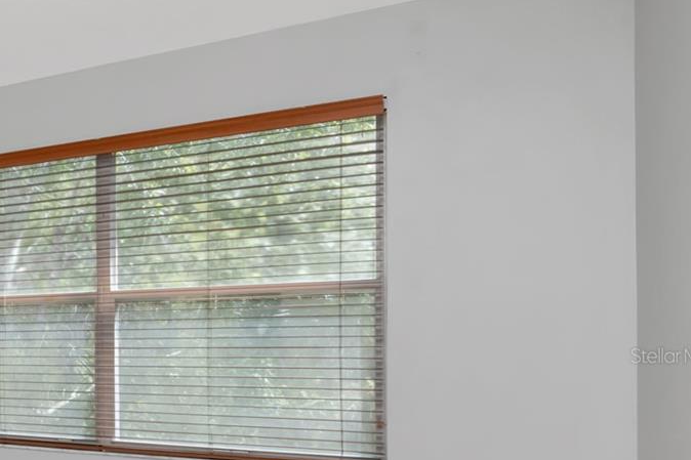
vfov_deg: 33.2
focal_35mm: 39
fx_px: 752
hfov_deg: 38.9
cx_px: -98
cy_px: 356
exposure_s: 1/100
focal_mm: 11
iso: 800
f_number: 7.1
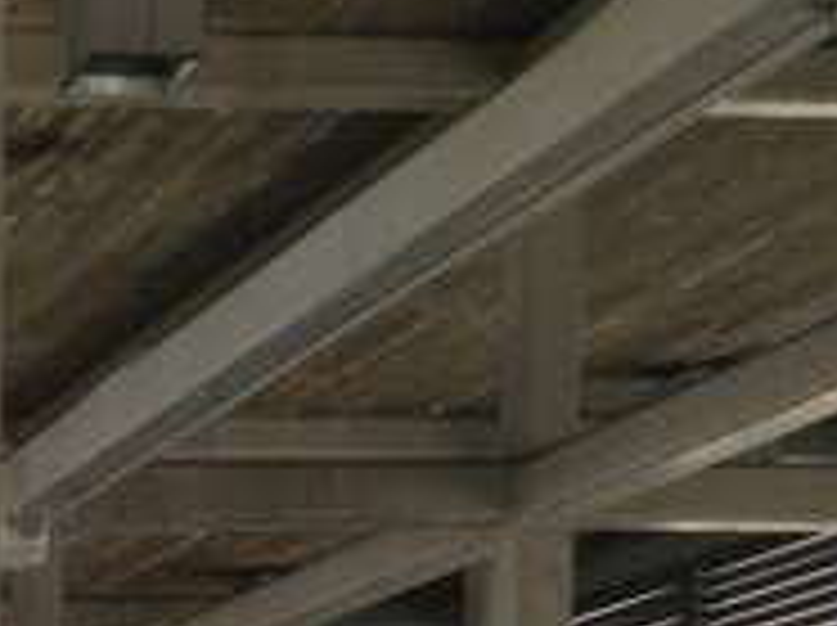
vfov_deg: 9.6
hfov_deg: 12.8
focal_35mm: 142
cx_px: -630
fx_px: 3429
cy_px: 1311
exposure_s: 1/263
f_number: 2.4
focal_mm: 3.3
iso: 25
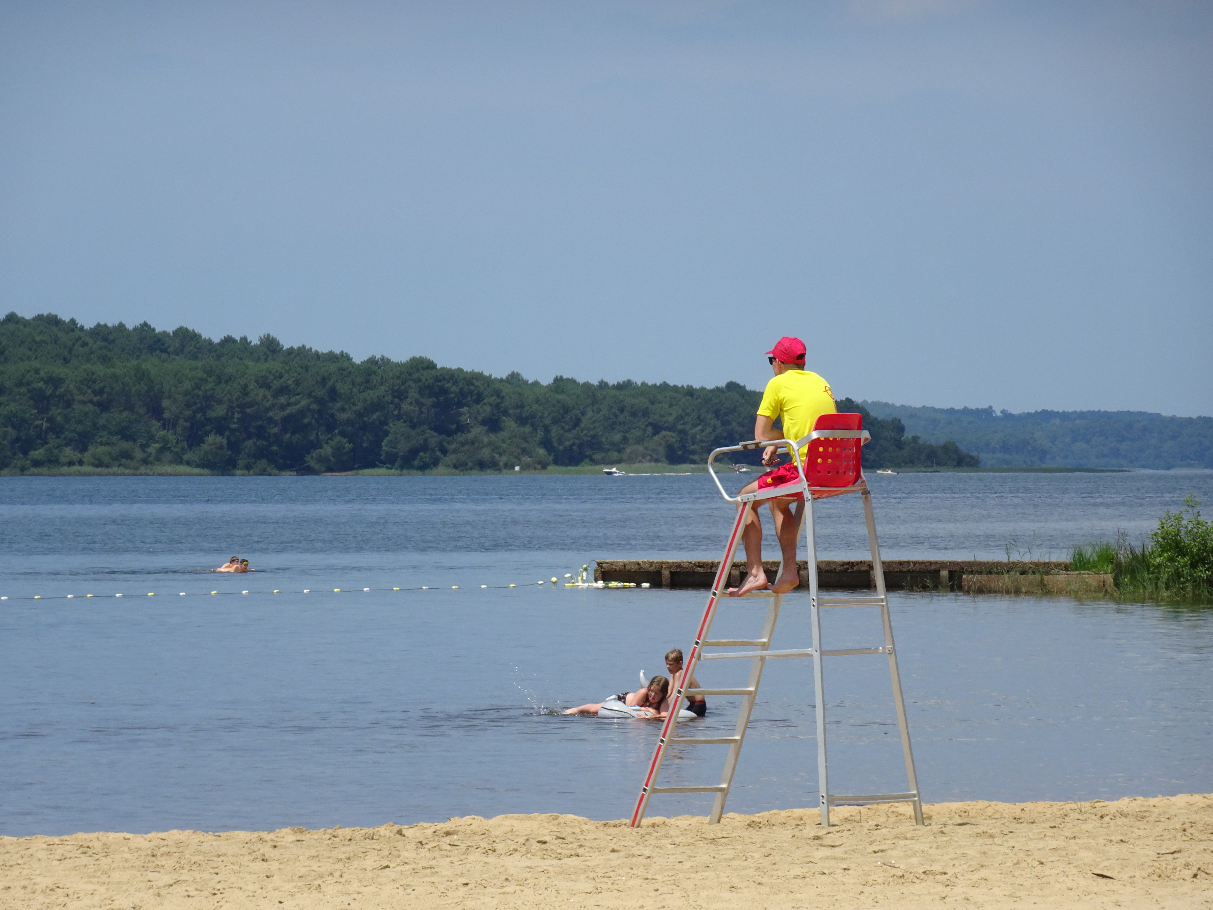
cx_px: 606
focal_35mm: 271
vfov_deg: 5.5
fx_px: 9496
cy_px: 455
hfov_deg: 7.3
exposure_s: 1/500
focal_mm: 46.32
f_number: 6.3
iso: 80
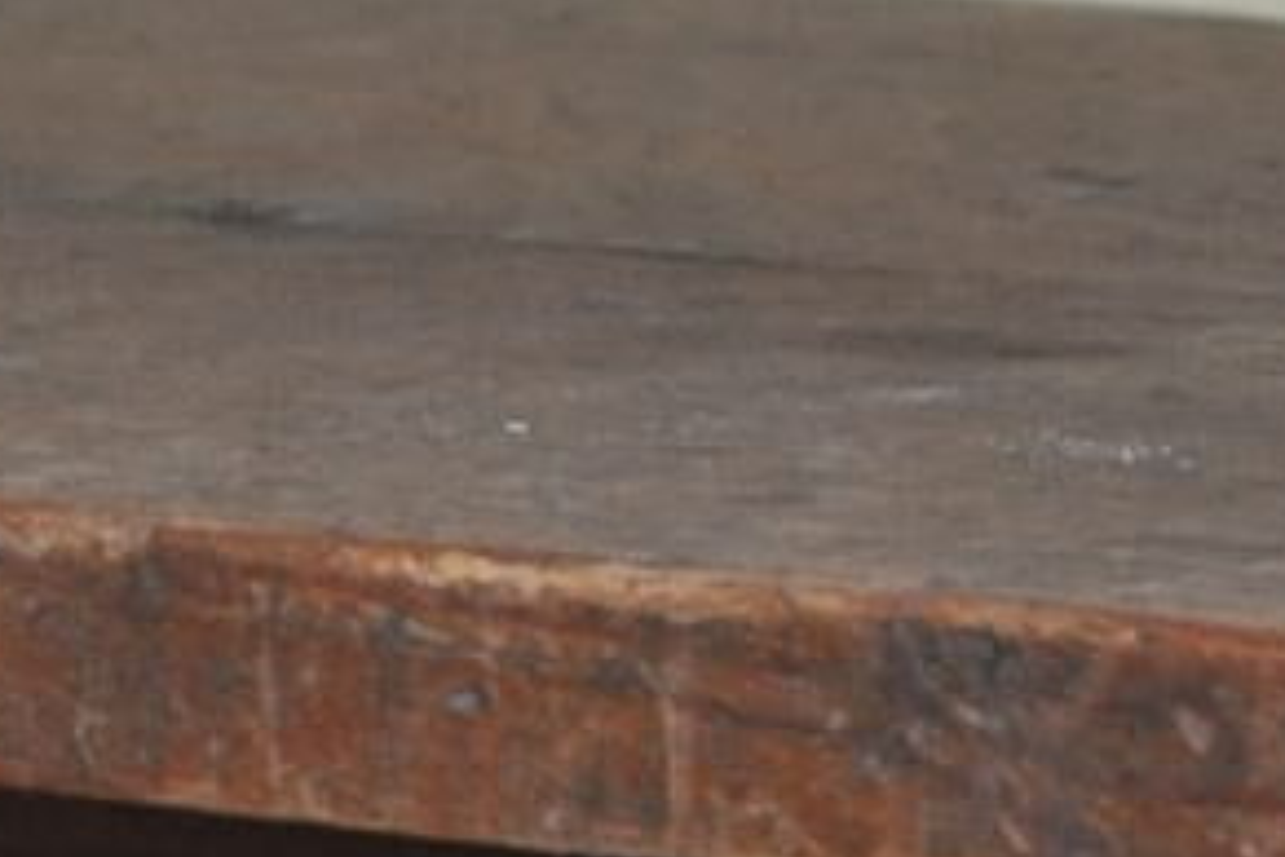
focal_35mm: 529
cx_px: 994
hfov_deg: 3.9
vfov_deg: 2.6
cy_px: 2319
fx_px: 18881
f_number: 4.8
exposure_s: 1/60
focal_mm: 48
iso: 800
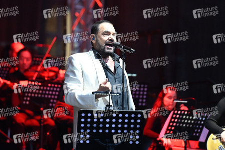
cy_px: 75
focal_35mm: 200
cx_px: 112
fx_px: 1249
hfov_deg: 10.3
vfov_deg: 6.9
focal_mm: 200
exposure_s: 1/250
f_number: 2.8
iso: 2800
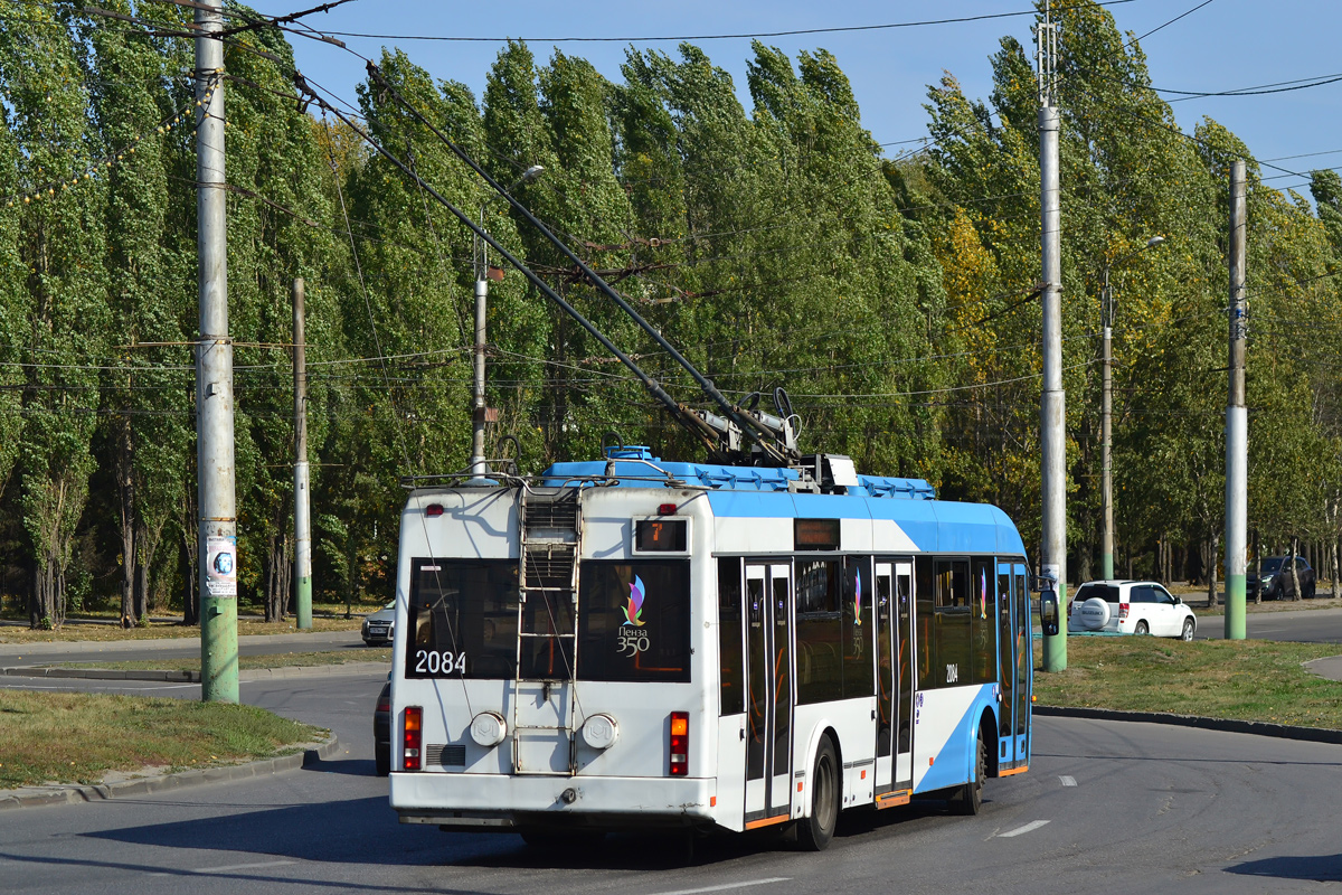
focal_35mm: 105
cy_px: 448
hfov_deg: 19.5
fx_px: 3914
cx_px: 671
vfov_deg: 13.0
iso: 200
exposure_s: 1/1000
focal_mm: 70
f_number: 8
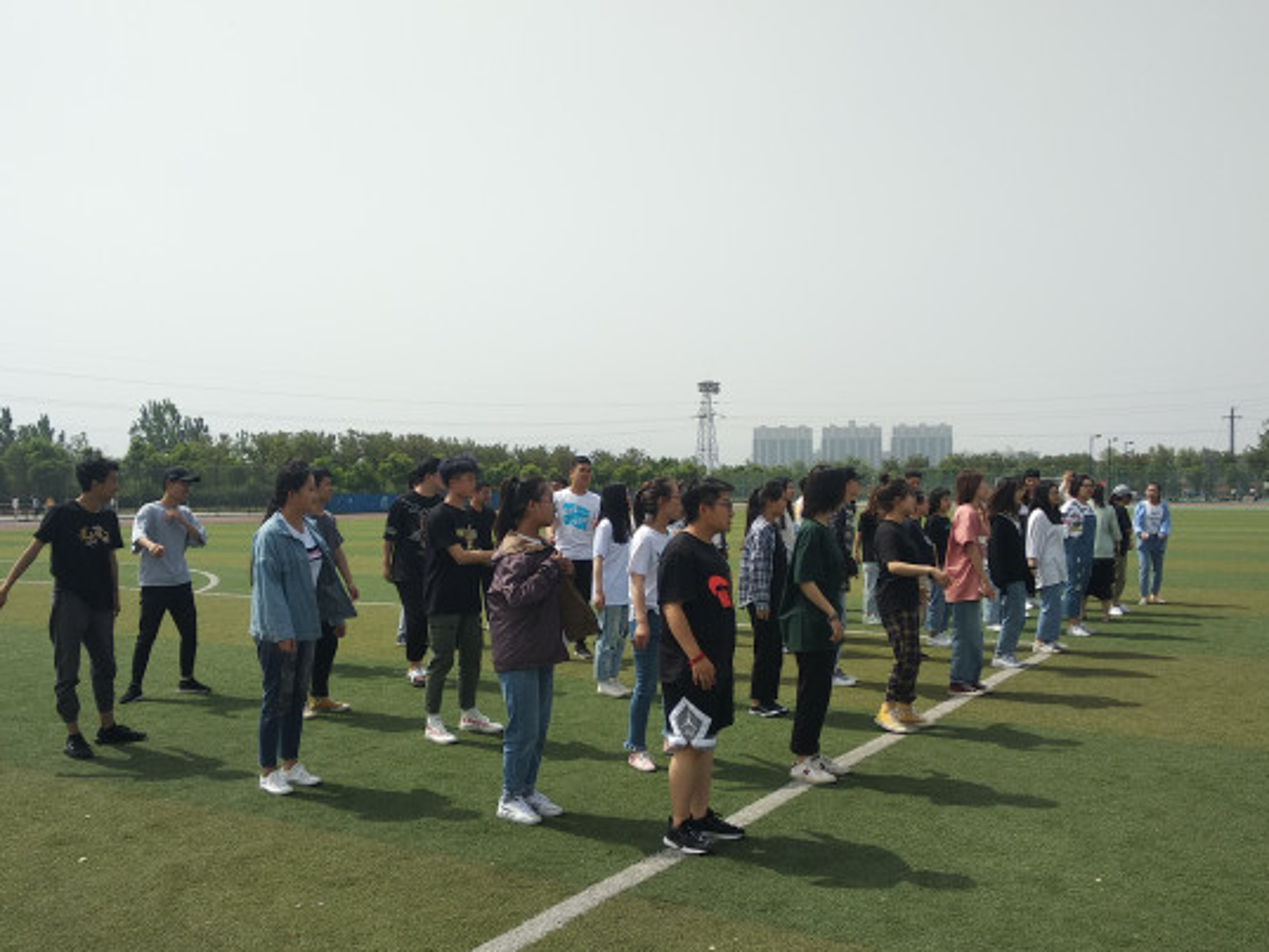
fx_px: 1137
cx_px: 619
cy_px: 510
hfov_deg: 58.3
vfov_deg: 45.4
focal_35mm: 31
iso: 100
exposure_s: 1/1141
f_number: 2.2
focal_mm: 3.81
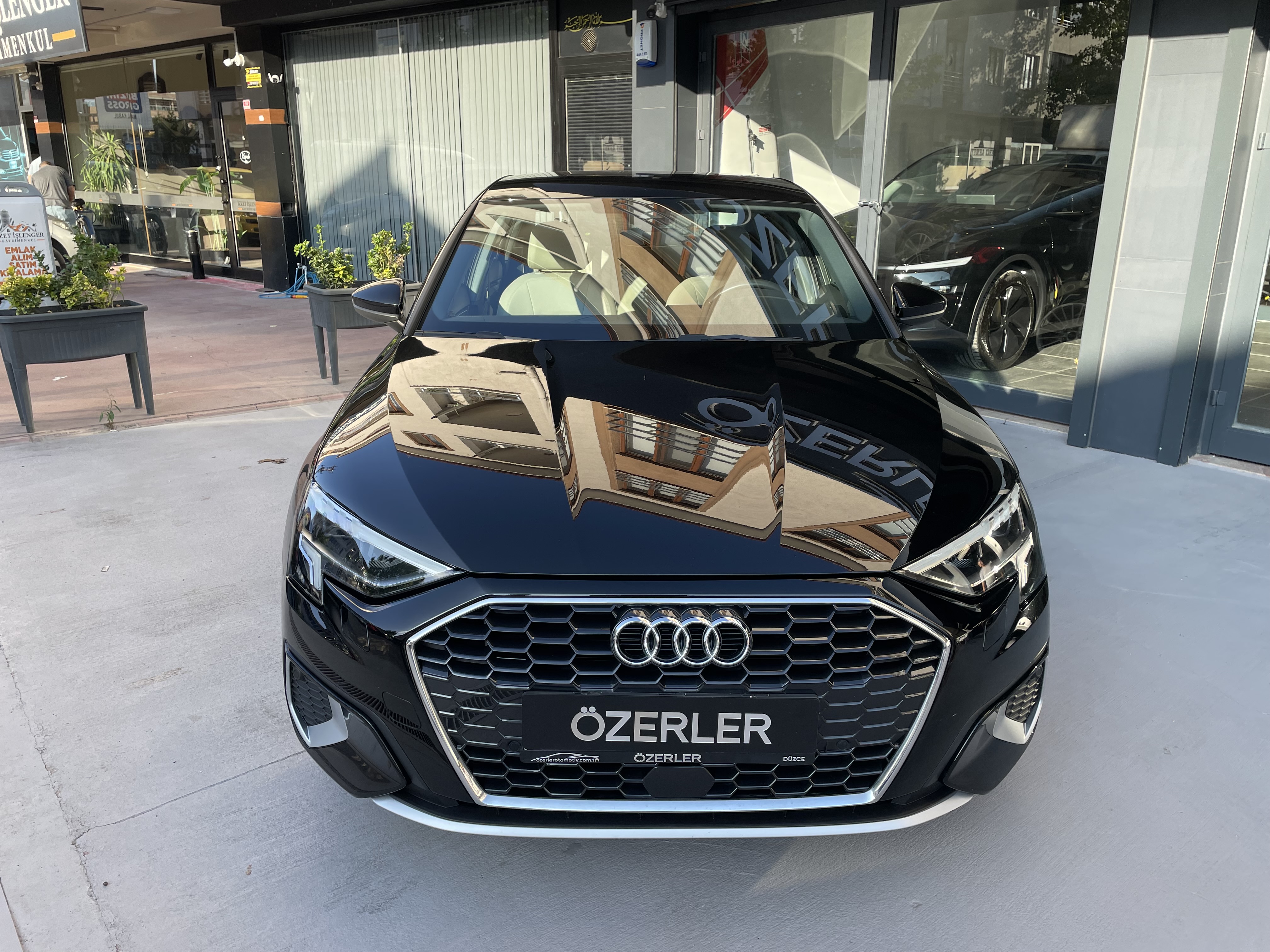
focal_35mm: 26
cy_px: 476
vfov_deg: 53.1
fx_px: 954
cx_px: 635
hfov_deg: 67.3
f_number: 1.6
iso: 32
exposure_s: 1/569
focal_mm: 4.2
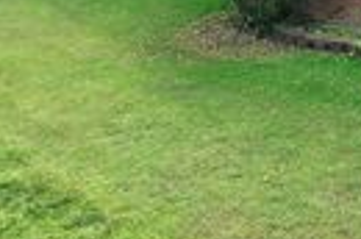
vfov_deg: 11.9
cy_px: -146
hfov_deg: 17.0
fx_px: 1080
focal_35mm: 108
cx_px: 558
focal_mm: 10.26
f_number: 4
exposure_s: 1/240
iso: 100
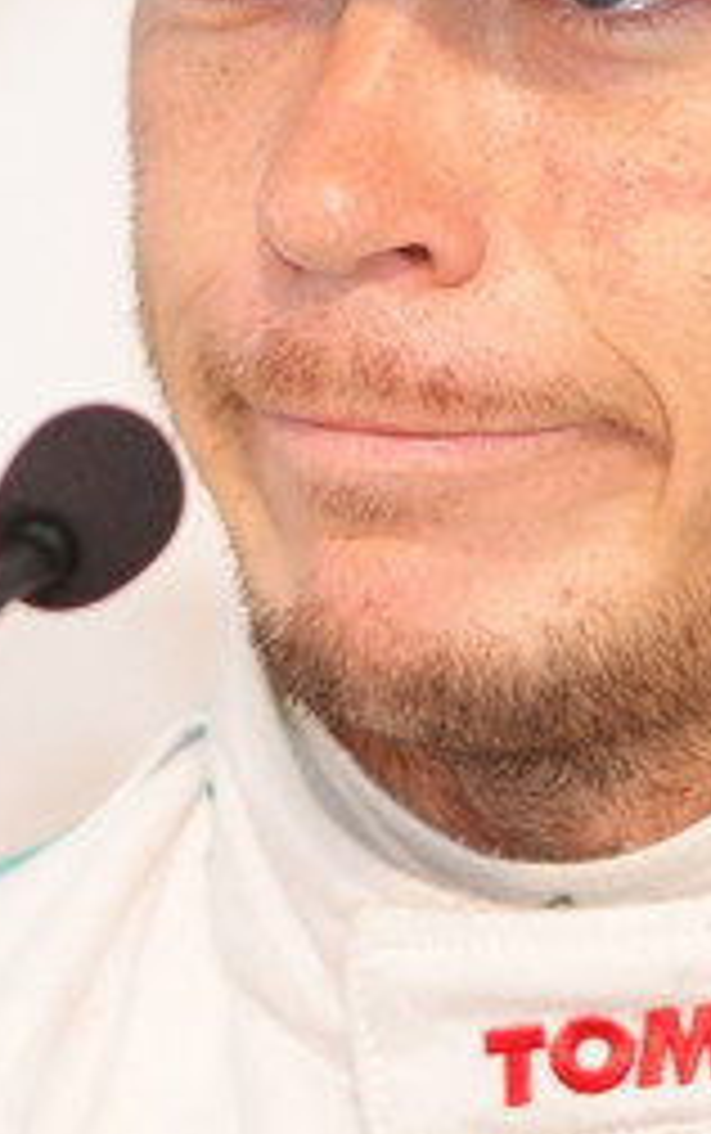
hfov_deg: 1.7
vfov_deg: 2.7
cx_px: 504
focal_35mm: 786
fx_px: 24313
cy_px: 270
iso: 500
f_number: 2.8
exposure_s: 1/125
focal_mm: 180
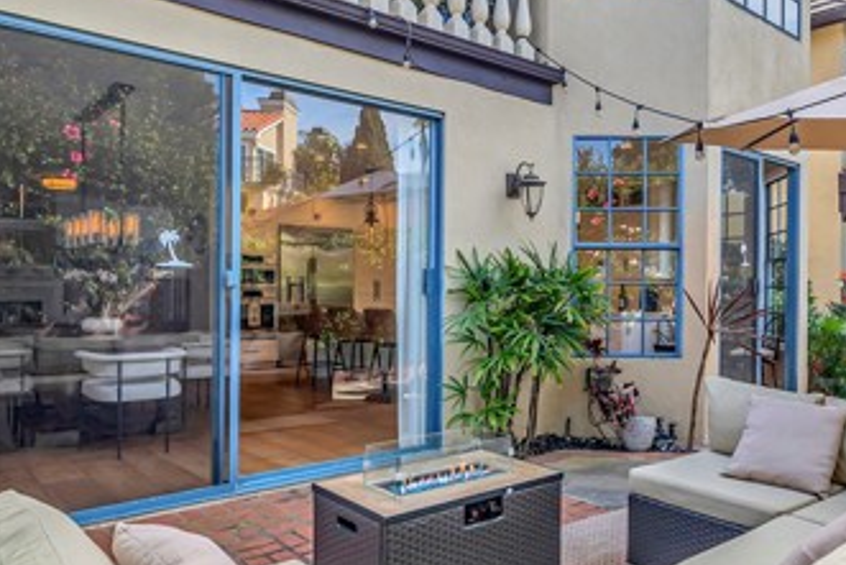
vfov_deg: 45.0
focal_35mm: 29
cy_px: 282
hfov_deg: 62.8
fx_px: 682
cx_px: 527
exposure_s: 1/320
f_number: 4
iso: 125
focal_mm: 10
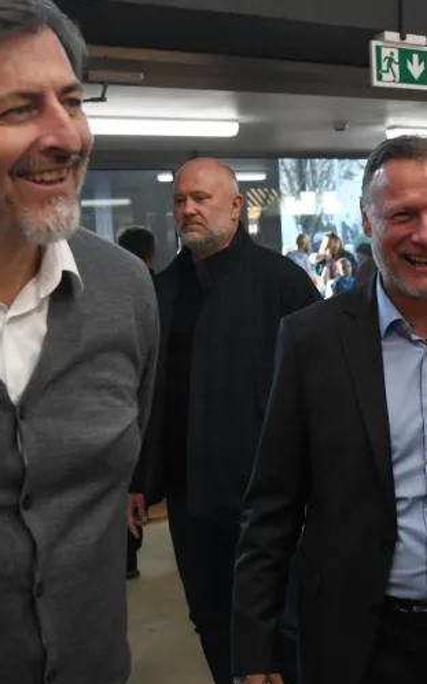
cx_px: 411
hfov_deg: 22.4
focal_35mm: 56
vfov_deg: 36.3
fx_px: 1043
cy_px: 345
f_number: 4
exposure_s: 1/400
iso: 1600
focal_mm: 24
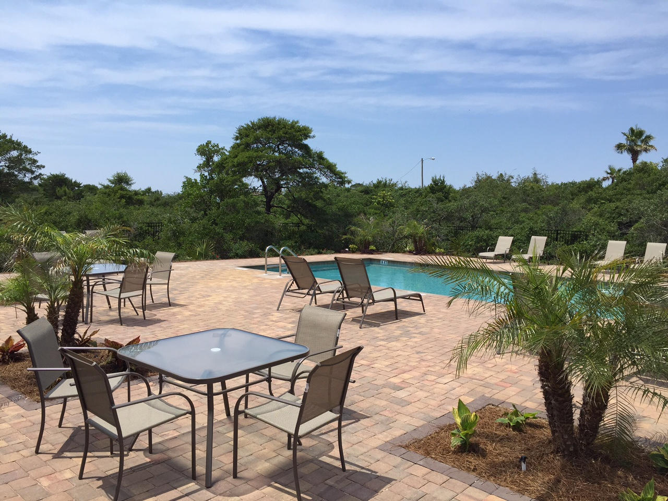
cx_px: 334
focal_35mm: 29
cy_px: 250
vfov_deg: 48.2
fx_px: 560
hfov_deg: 61.7
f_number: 2.2
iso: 32
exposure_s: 1/2198
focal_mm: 4.15
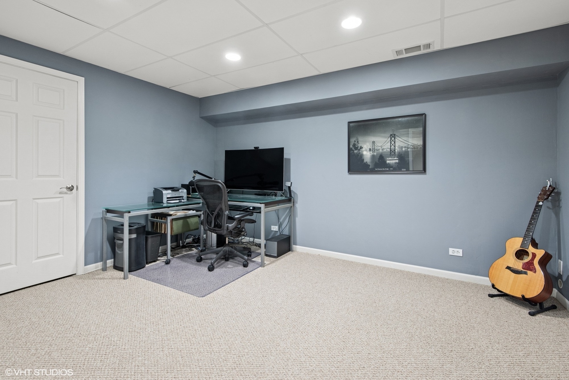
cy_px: 190
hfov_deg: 96.7
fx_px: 253
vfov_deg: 73.8
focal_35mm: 16
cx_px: 284
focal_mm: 16
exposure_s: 1/5
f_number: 8
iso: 400
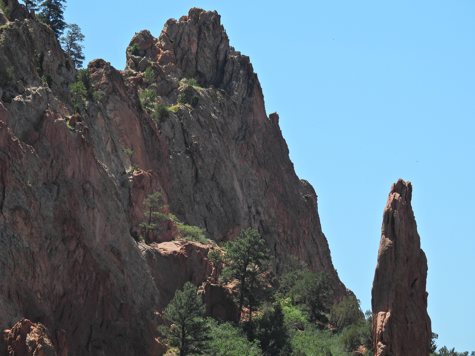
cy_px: 178
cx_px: 238
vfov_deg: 5.0
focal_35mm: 300
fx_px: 4117
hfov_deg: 6.6
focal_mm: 53.5
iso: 100
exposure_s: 1/800
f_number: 5
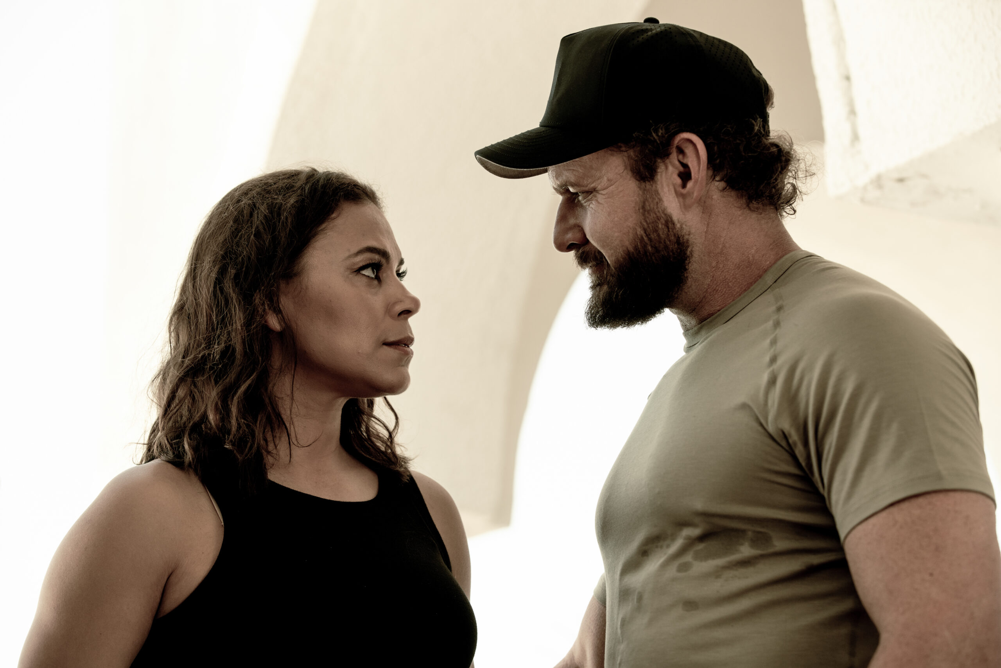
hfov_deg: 23.1
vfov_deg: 15.5
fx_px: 2447
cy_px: 334
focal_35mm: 88
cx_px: 500
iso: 400
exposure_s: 1/400
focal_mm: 88
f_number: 5
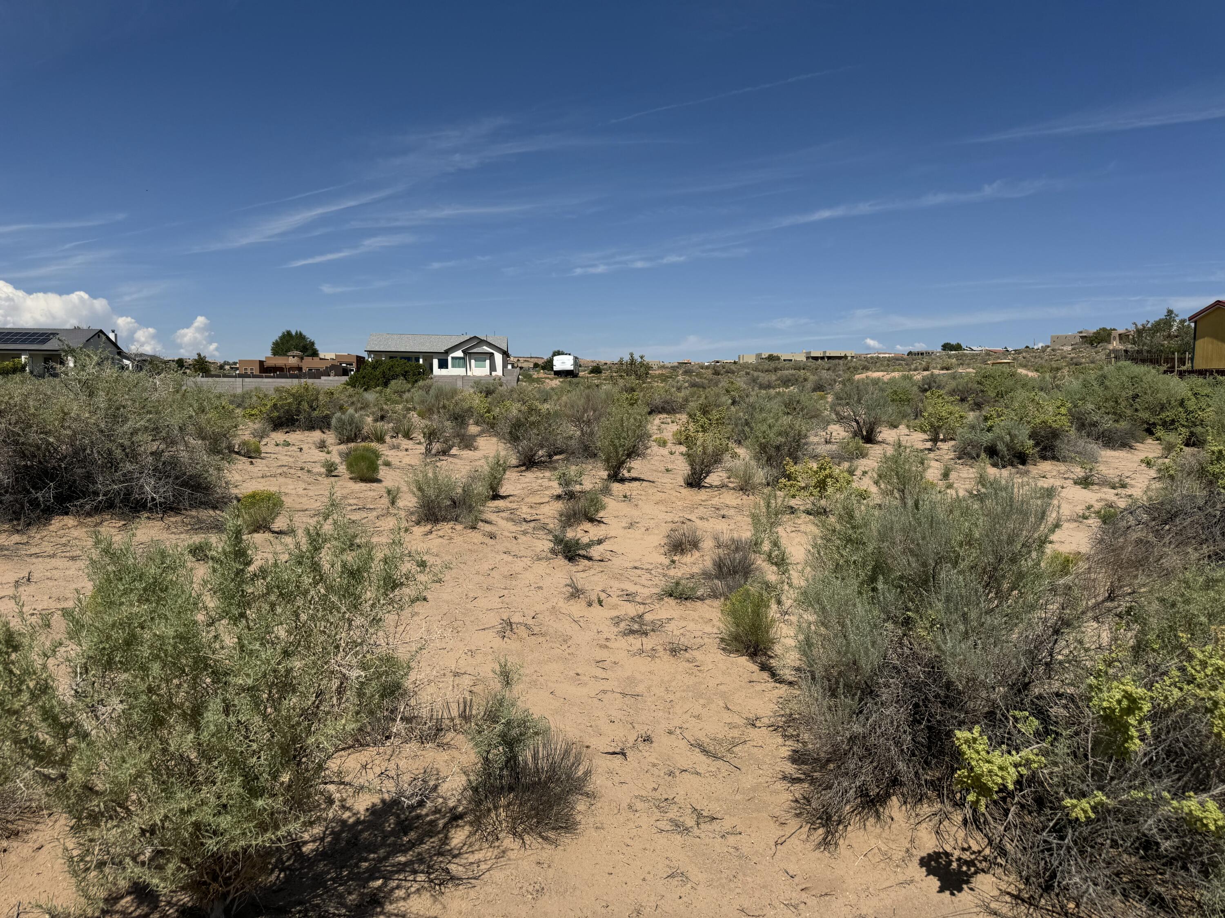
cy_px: 459
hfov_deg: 71.6
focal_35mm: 24
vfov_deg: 56.8
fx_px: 849
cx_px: 612
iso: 80
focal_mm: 6.76
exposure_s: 1/9009
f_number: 1.78
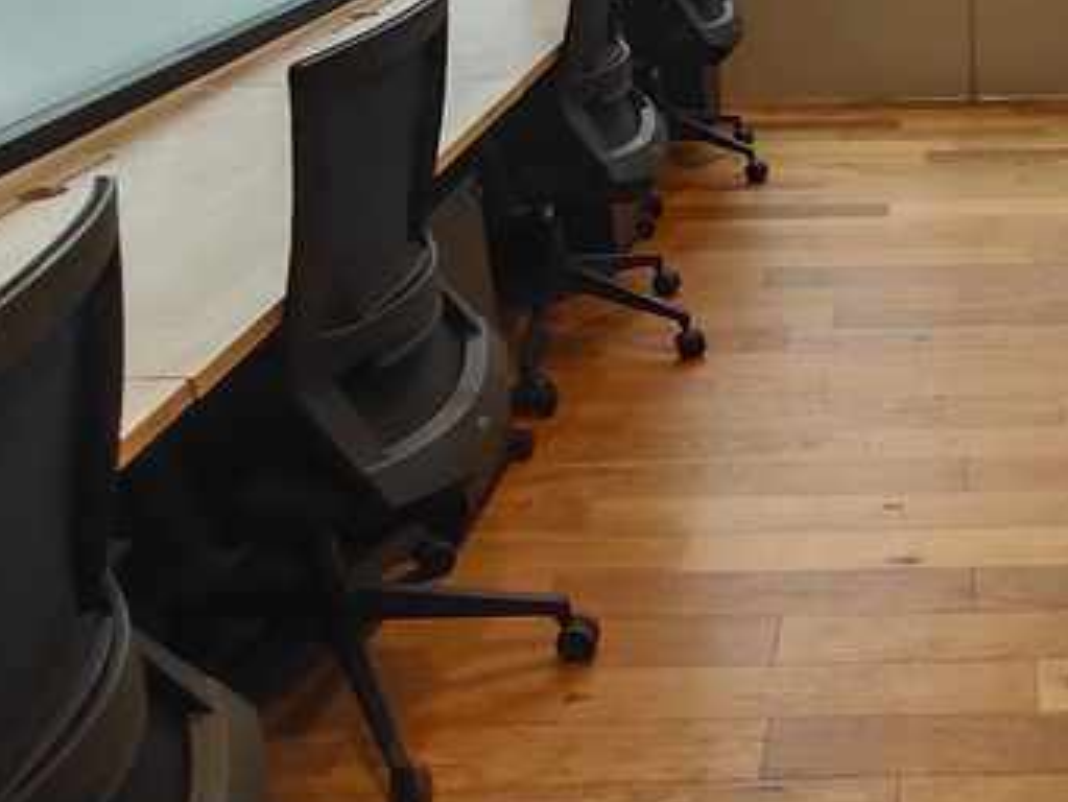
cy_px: 263
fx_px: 1358
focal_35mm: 44
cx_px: 996
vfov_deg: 32.6
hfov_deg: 39.3
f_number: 2.4
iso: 166
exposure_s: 1/50
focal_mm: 2.04
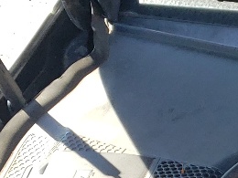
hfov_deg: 10.4
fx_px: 1100
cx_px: 600
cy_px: 402
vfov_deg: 8.6
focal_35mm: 160
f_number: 1.5
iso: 50
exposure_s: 1/476
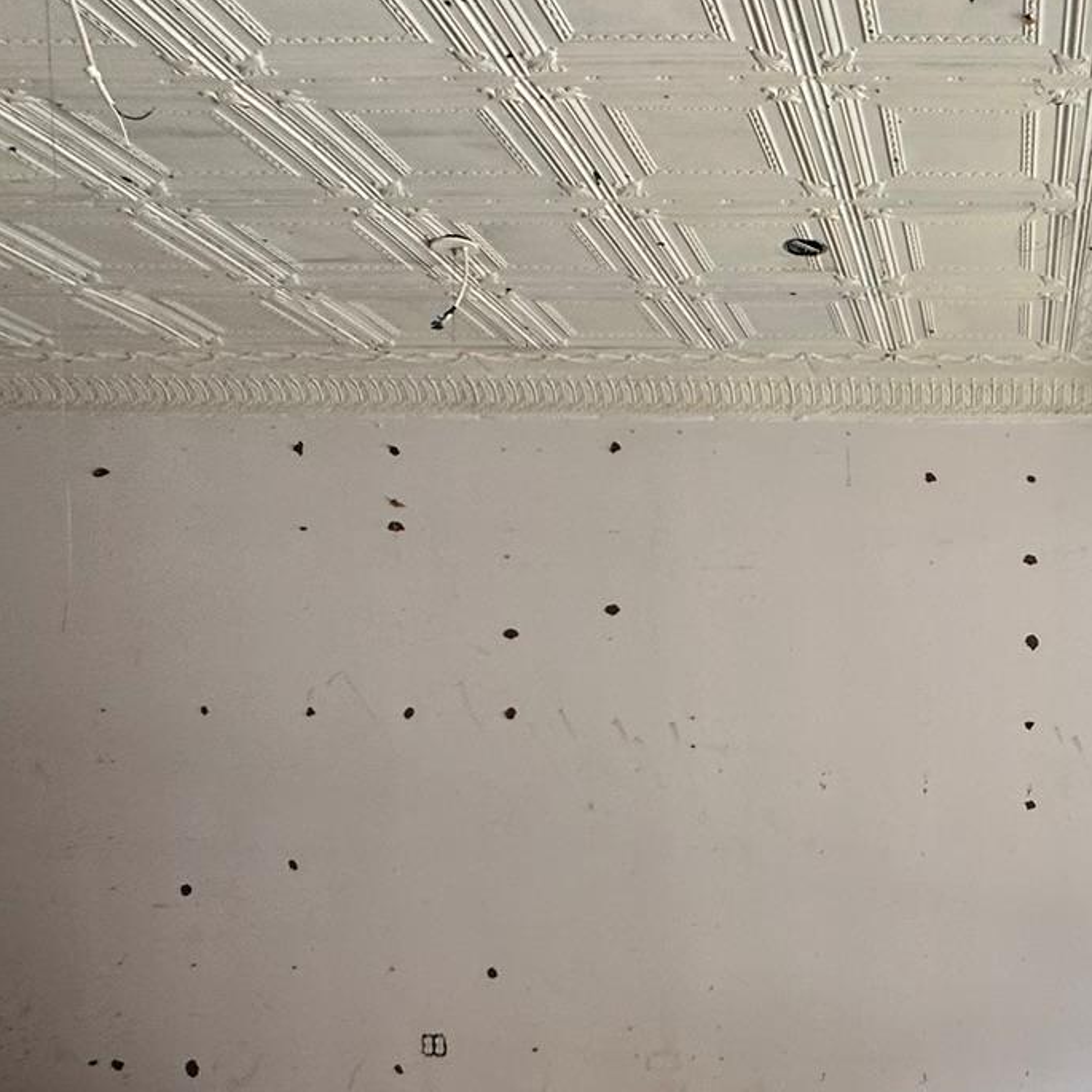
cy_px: 875
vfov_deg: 42.9
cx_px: 966
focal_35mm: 37
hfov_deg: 41.6
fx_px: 1321
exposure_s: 1/99
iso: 64
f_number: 2.2
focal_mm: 2.22
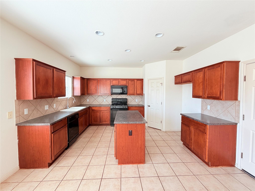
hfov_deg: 102.1
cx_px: 128
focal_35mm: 14
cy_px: 96
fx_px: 103
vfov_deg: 85.7
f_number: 2.2
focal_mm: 2.22
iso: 100
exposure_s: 1/121
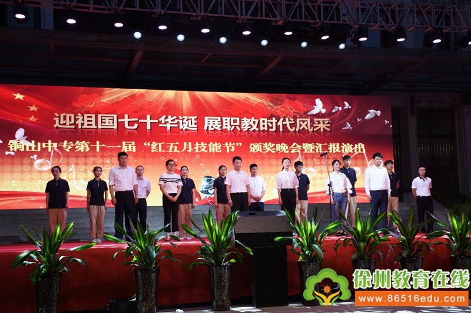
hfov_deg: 37.9
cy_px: 156
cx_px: 236
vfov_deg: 25.7
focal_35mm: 52
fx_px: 687
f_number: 4.2
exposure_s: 1/50
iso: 180
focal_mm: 35
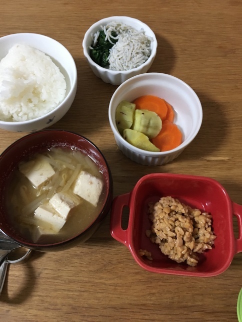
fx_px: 270
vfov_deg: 61.7
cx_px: 121
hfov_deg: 48.2
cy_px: 161
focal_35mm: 29
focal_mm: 4.15
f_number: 2.2
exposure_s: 1/30
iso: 160
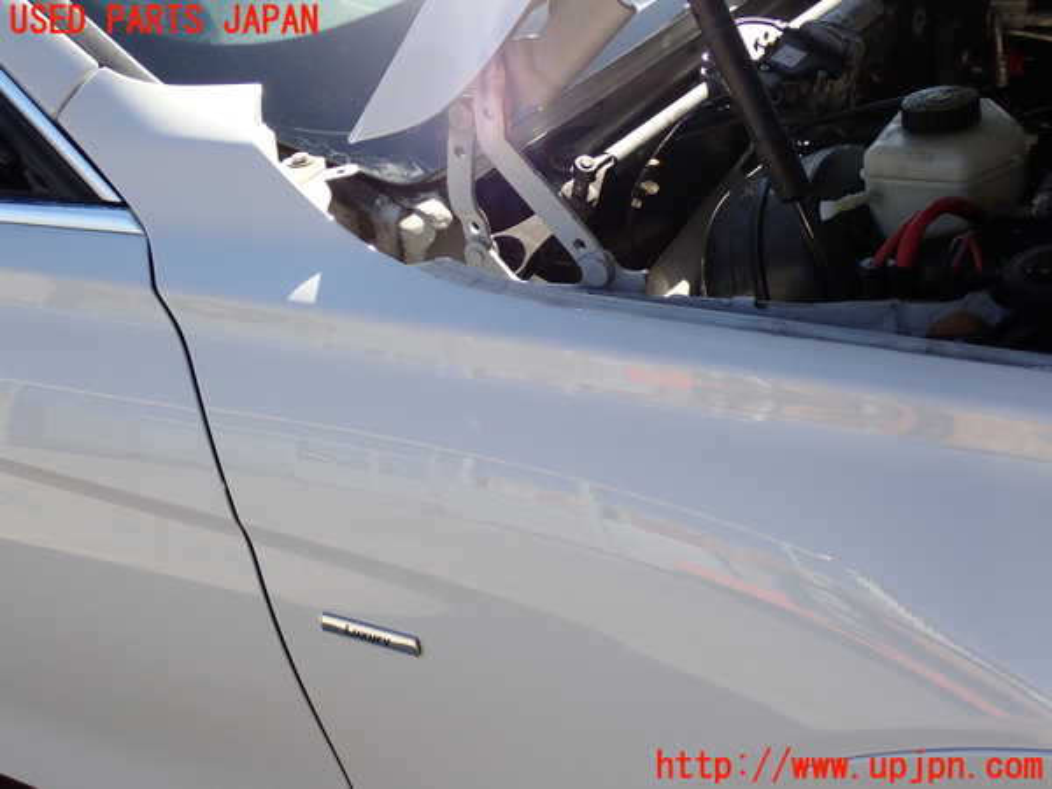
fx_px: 1246
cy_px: 394
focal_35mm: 41
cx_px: 526
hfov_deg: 45.8
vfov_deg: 35.1
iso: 100
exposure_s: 1/320
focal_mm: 7.31
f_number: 4
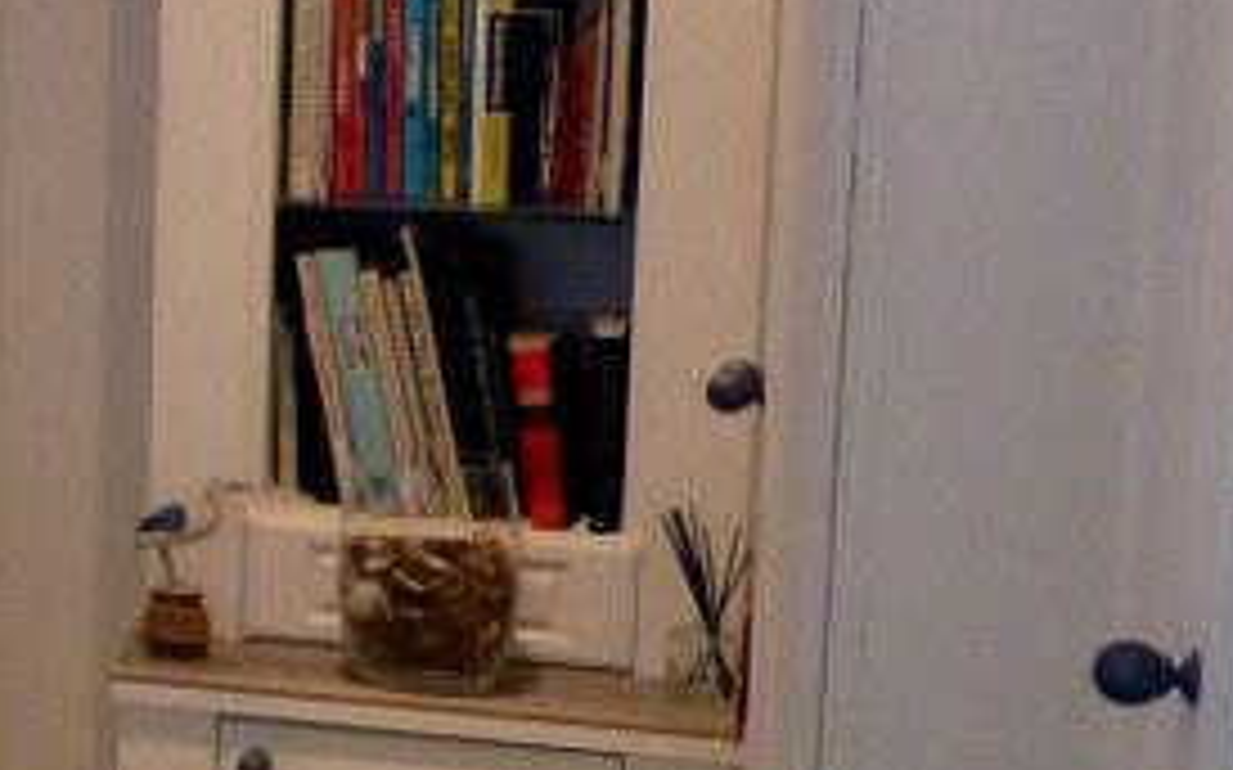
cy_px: 261
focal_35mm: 95
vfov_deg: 13.7
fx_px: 3191
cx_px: -1017
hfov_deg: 17.5
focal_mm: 4.3
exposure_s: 1/50
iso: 400
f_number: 3.3
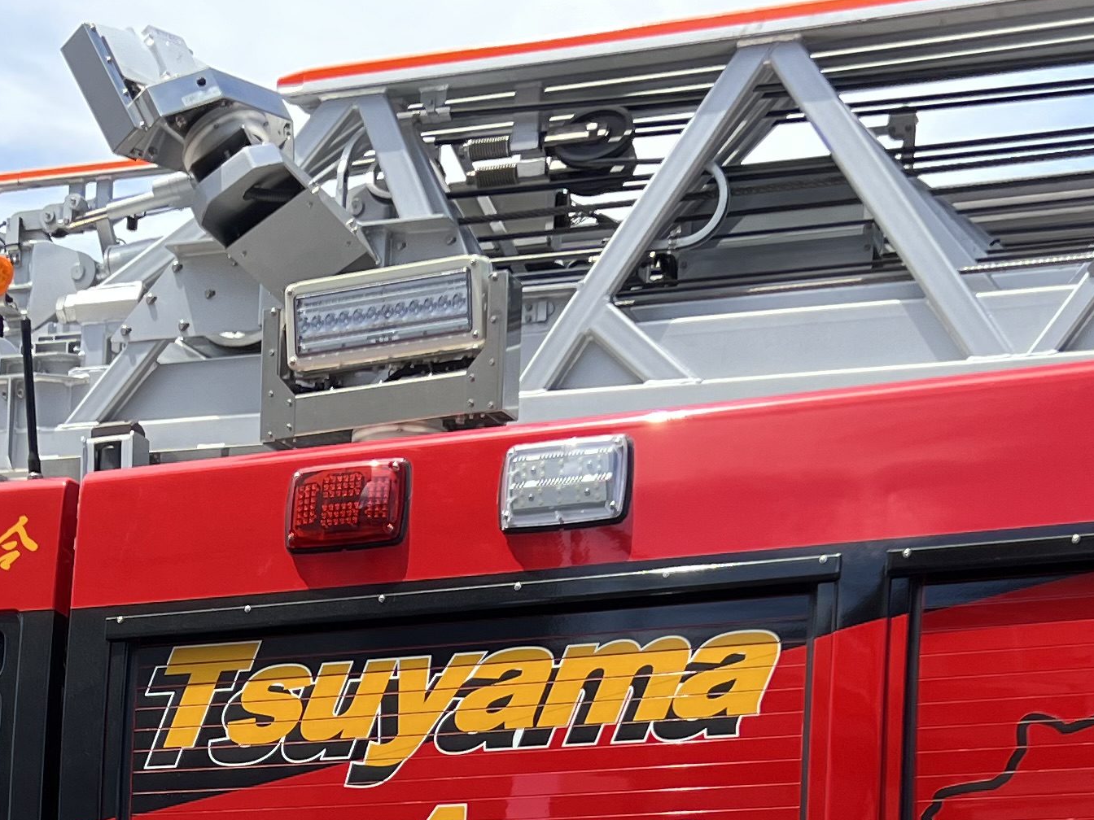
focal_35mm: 78
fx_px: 2465
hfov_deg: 24.8
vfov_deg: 17.1
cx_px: 297
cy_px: 1223
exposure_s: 1/965
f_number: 1.5
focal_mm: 5.7
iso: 50
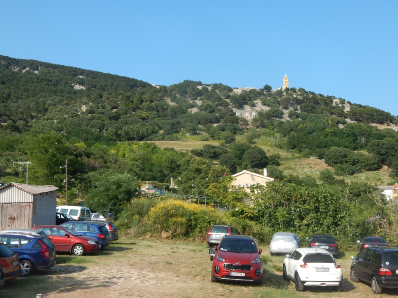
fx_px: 494
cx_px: 199
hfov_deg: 43.9
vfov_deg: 33.6
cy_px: 149
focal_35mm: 43
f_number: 3.6
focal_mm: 7.7
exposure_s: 1/1250
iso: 125
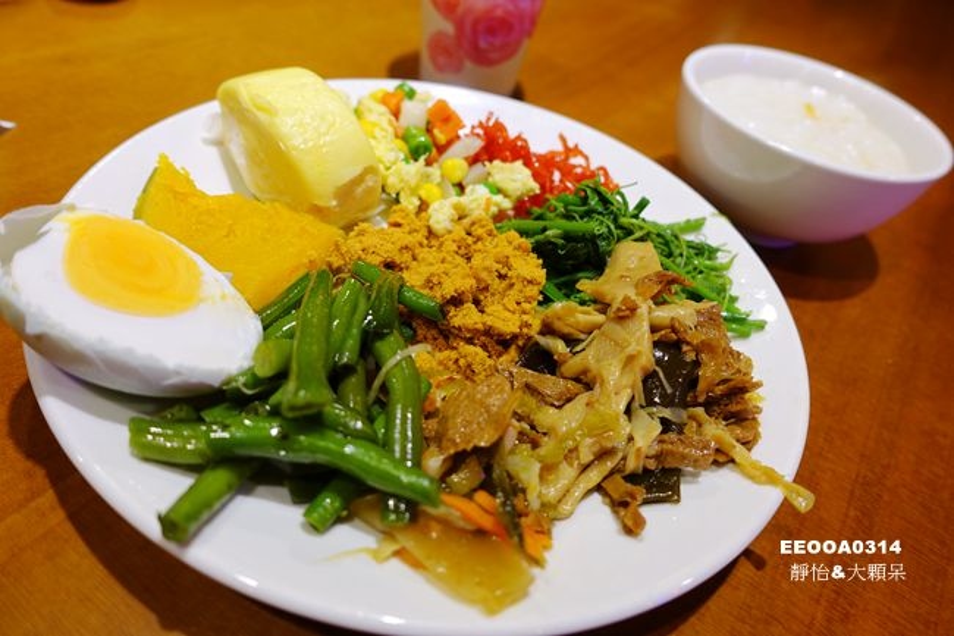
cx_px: 477
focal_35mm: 24
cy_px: 318
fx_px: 636
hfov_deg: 73.8
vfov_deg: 53.1
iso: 125
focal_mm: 8.8
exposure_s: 1/30
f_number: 2.2
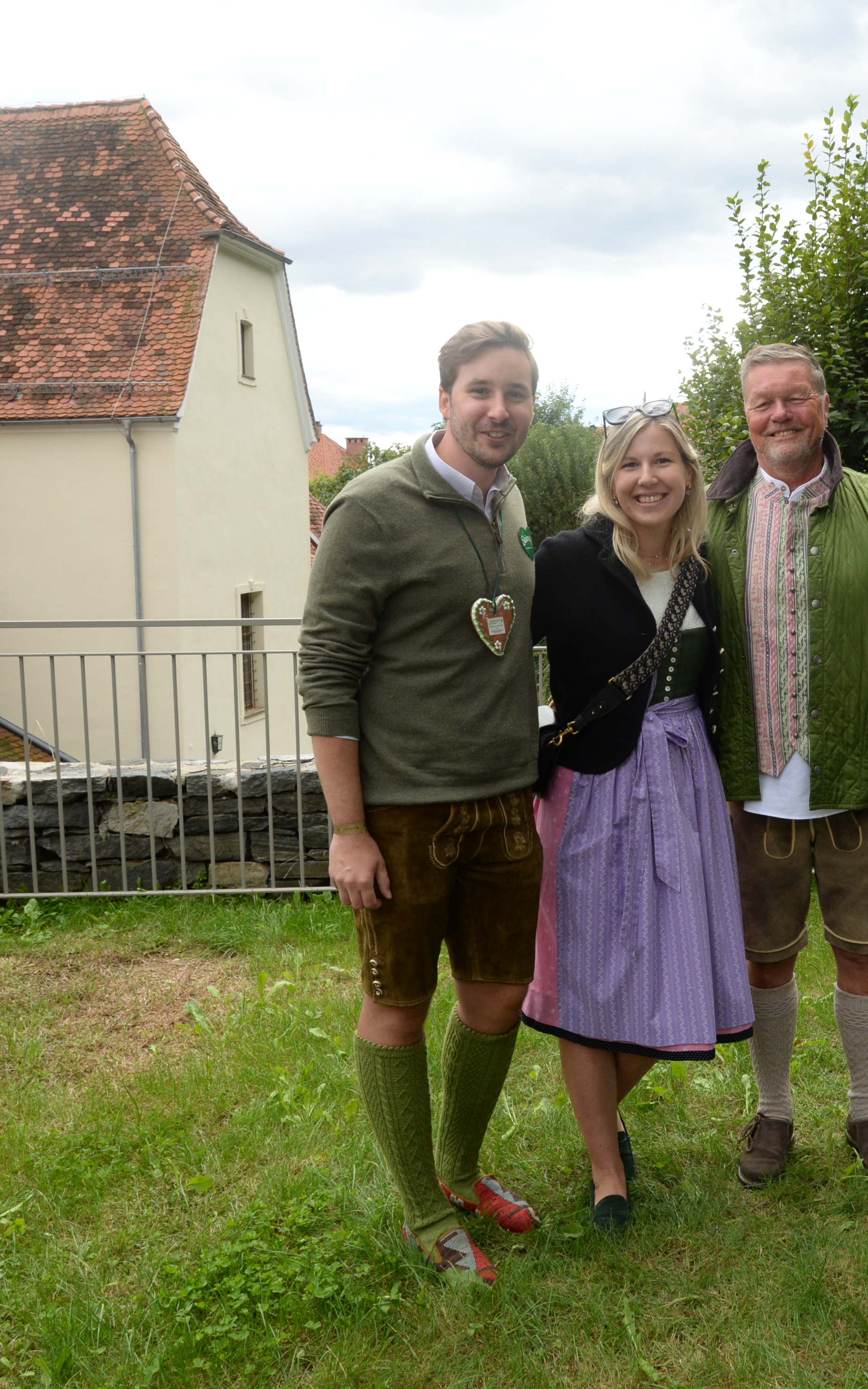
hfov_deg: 33.5
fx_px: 1401
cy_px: 698
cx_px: 691
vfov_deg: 52.8
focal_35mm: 37
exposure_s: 1/200
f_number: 11
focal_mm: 24
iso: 800
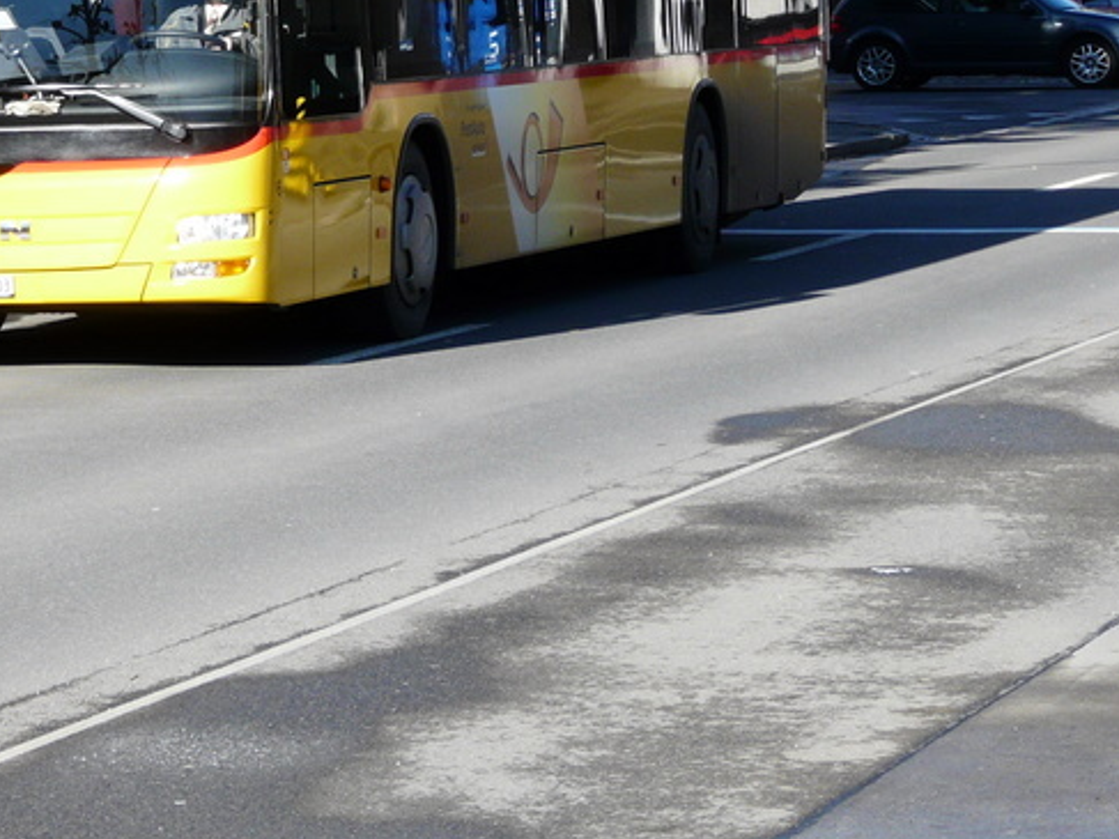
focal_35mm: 193
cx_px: 129
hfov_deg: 10.2
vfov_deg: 7.7
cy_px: 11
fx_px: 6237
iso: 100
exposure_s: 1/320
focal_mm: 15.4
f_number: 4.5
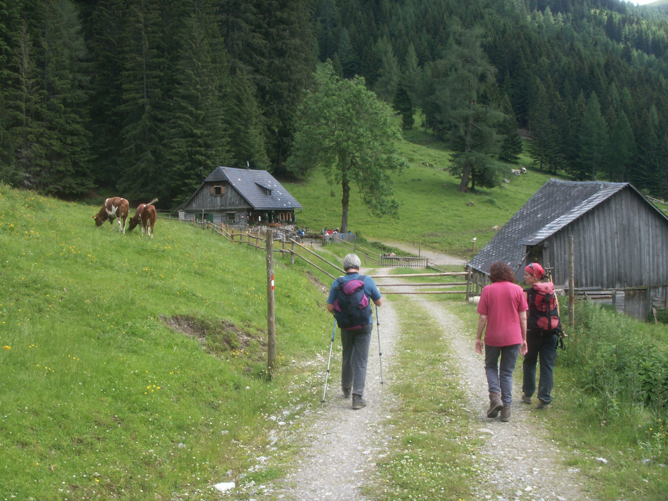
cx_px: 334
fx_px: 714
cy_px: 250
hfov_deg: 50.1
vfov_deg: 38.7
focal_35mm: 37
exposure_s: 1/50
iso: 50
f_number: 7.1
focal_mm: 7.7
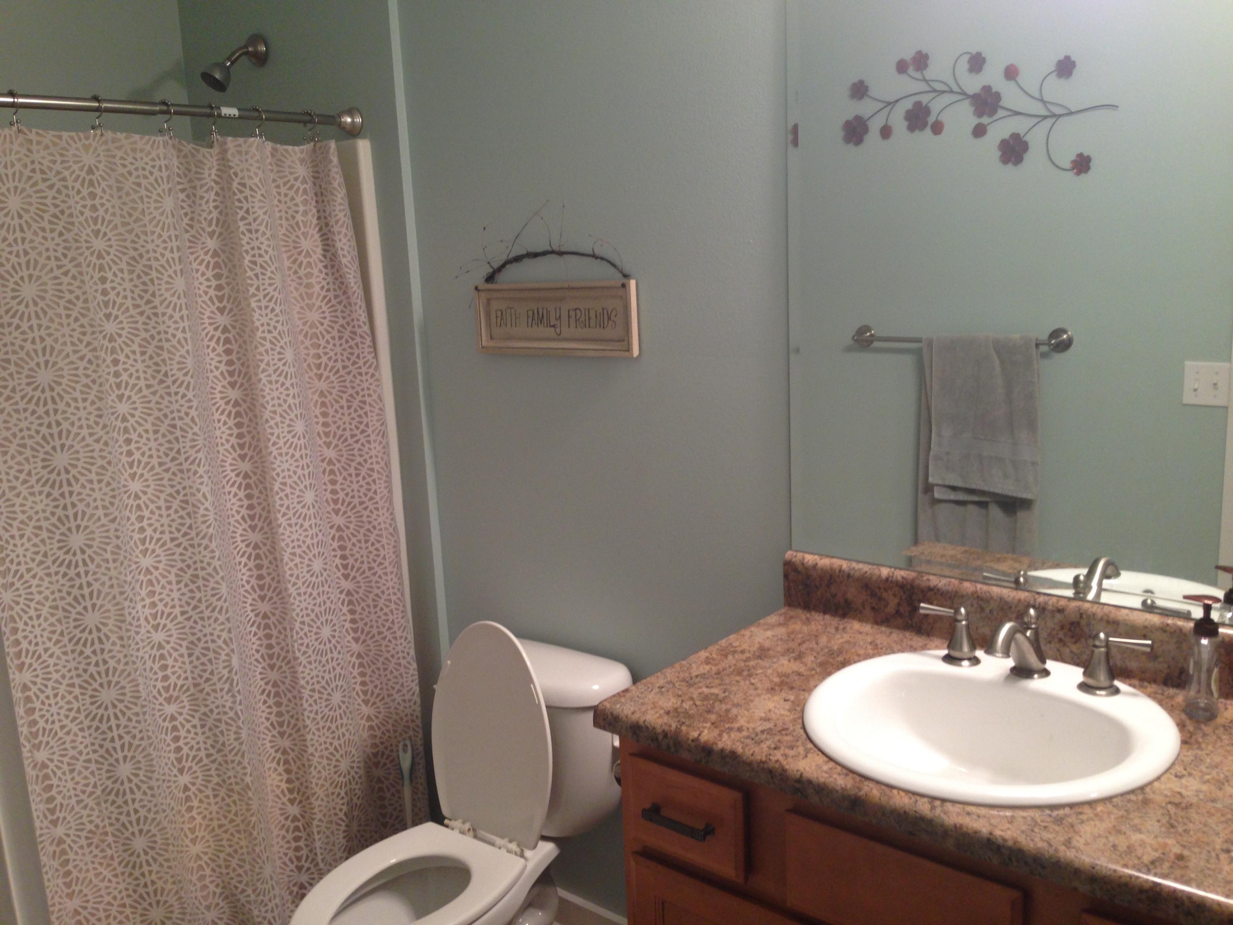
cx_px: 616
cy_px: 462
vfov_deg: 42.9
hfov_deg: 55.4
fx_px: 1175
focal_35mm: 33
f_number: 2.4
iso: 80
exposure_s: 1/20
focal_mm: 4.12
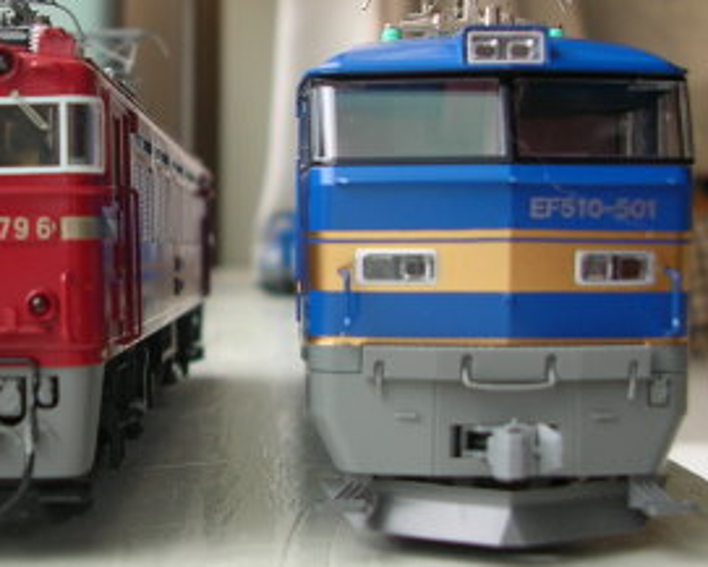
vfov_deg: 24.2
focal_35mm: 63
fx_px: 1321
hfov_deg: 29.5
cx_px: 170
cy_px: 214
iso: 50
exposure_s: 1/26.7
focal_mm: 5.8
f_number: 2.8
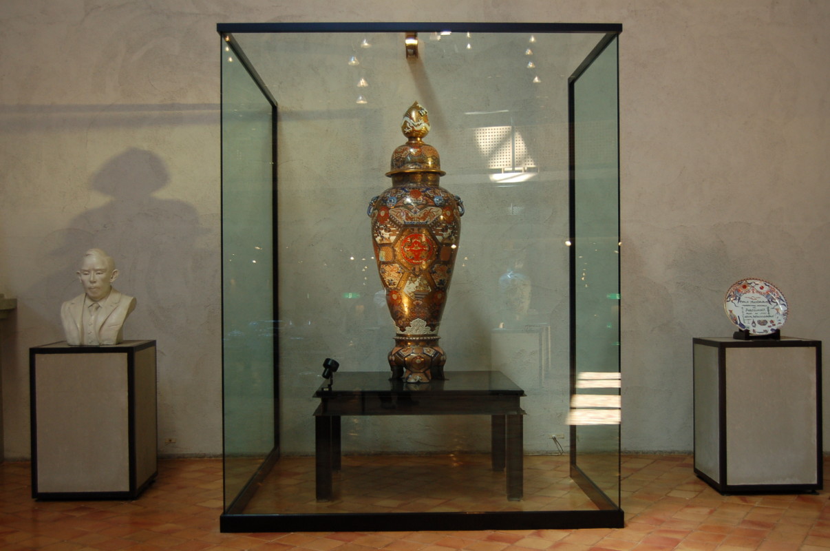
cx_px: 415
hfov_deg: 49.6
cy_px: 276
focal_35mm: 39
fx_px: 898
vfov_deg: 34.1
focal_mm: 26
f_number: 4
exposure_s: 1/30
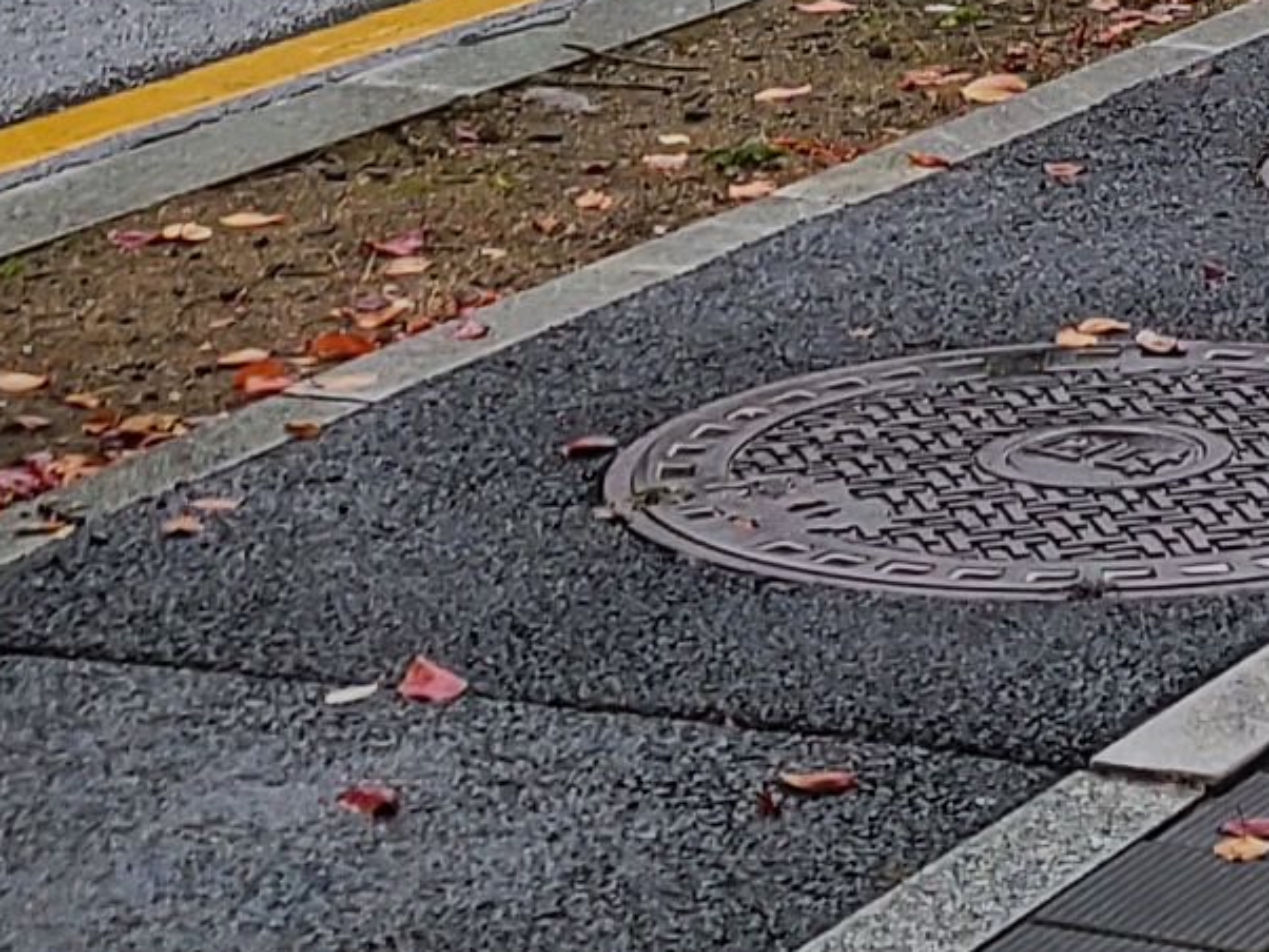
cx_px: 1701
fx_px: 6381
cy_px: -1226
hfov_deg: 11.1
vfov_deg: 8.0
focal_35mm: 174
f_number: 1.8
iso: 40
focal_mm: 5.4
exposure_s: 1/225
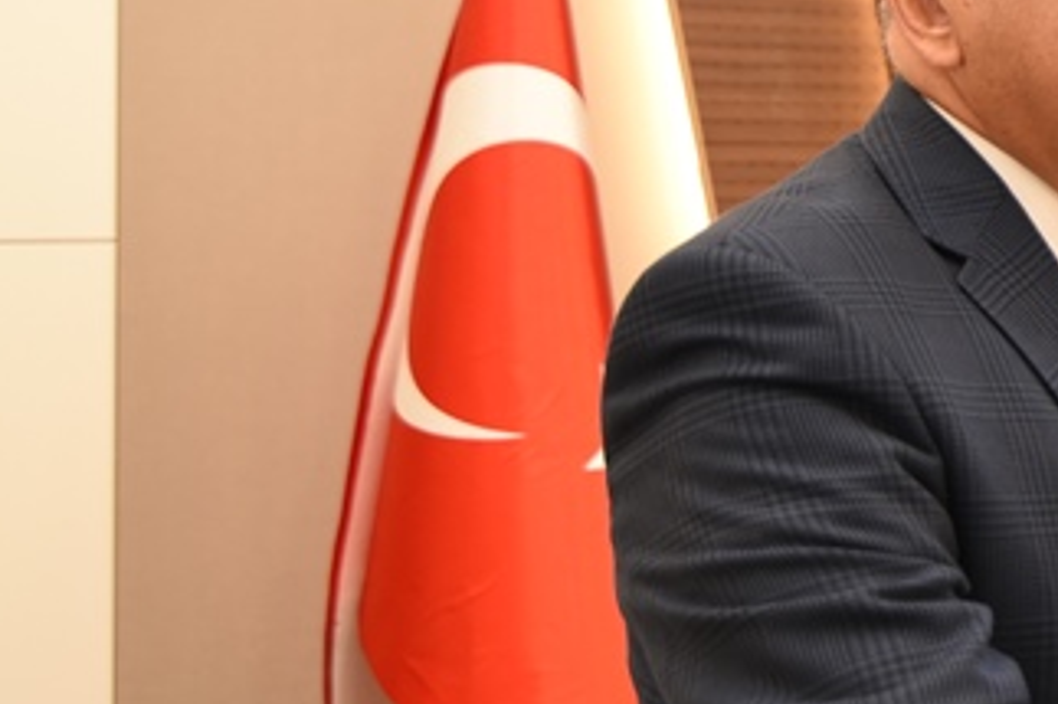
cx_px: 1608
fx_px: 2144
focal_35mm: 73
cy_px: 169
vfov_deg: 18.5
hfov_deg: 22.5
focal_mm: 23
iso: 400
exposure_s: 1/100
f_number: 2.8
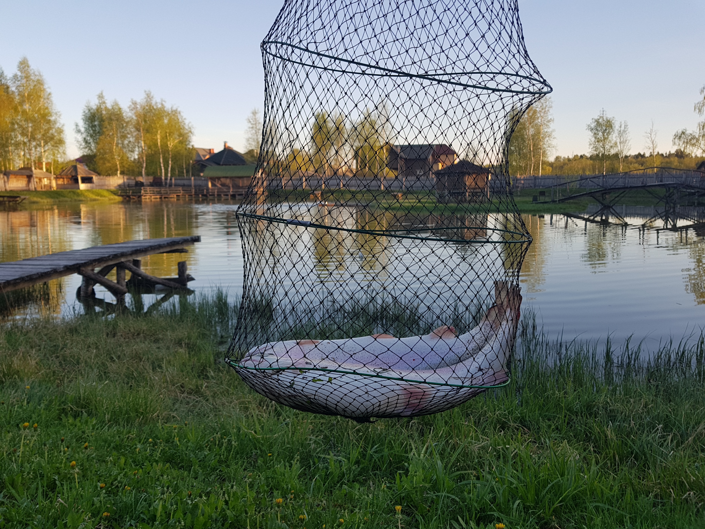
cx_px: 352
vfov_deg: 53.1
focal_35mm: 26
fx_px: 530
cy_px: 264
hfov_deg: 67.3
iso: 40
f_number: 1.7
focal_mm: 4.2
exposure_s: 1/399
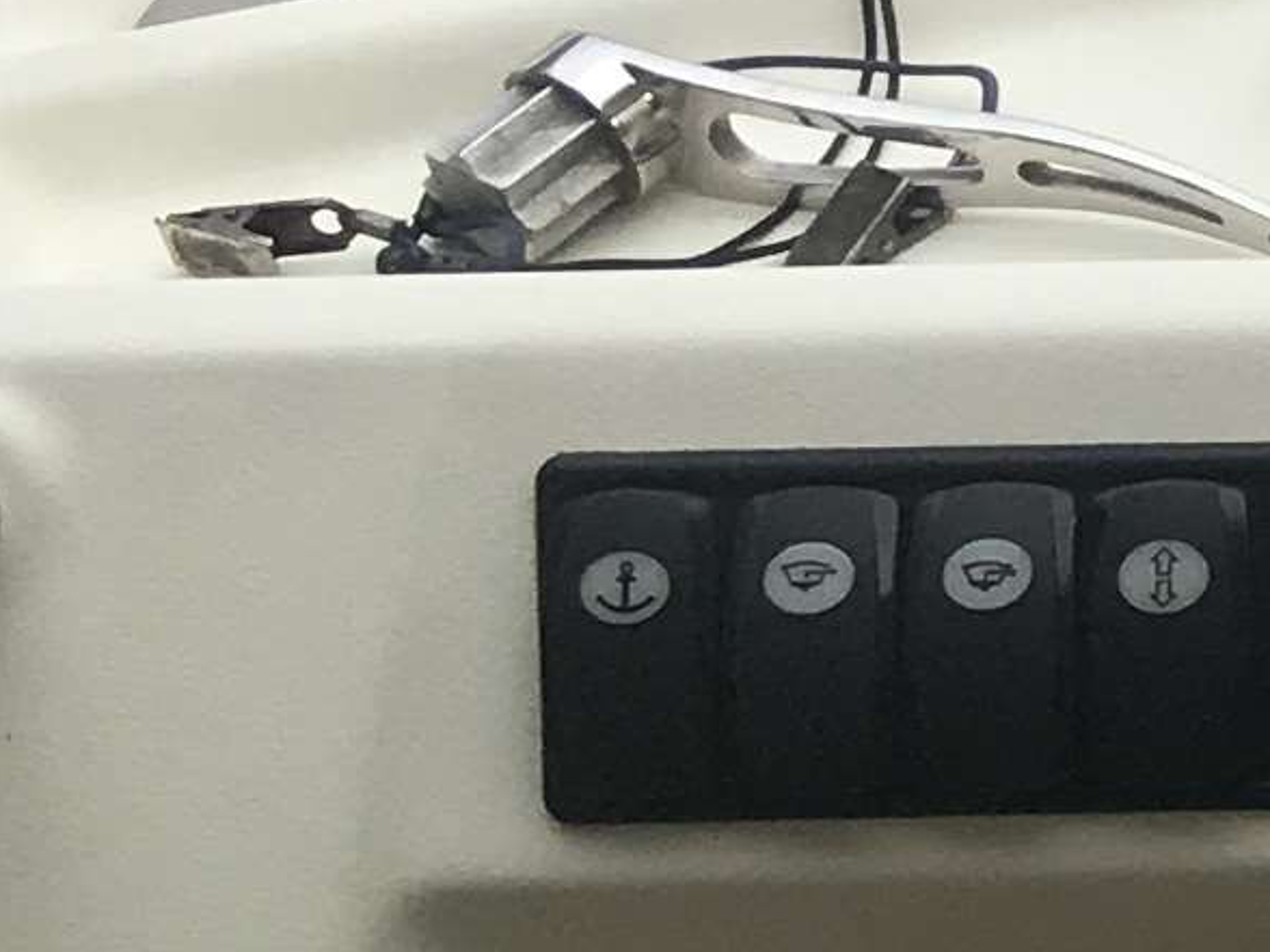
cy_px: 108
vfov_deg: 7.4
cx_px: 4210
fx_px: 7301
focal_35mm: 199
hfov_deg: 8.0
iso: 25
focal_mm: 4.15
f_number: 2.2
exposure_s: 1/1115
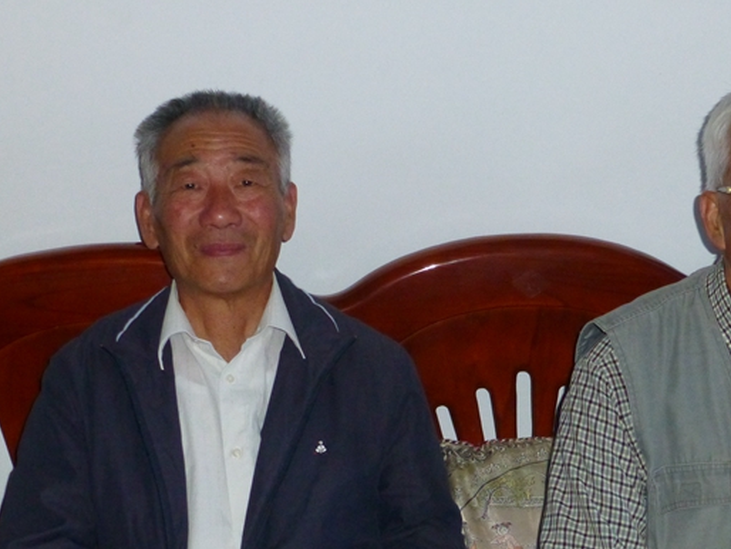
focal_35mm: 77
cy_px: 332
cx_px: 491
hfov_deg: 25.2
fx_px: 1627
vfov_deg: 19.1
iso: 500
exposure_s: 1/60
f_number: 4.1
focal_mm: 7.9
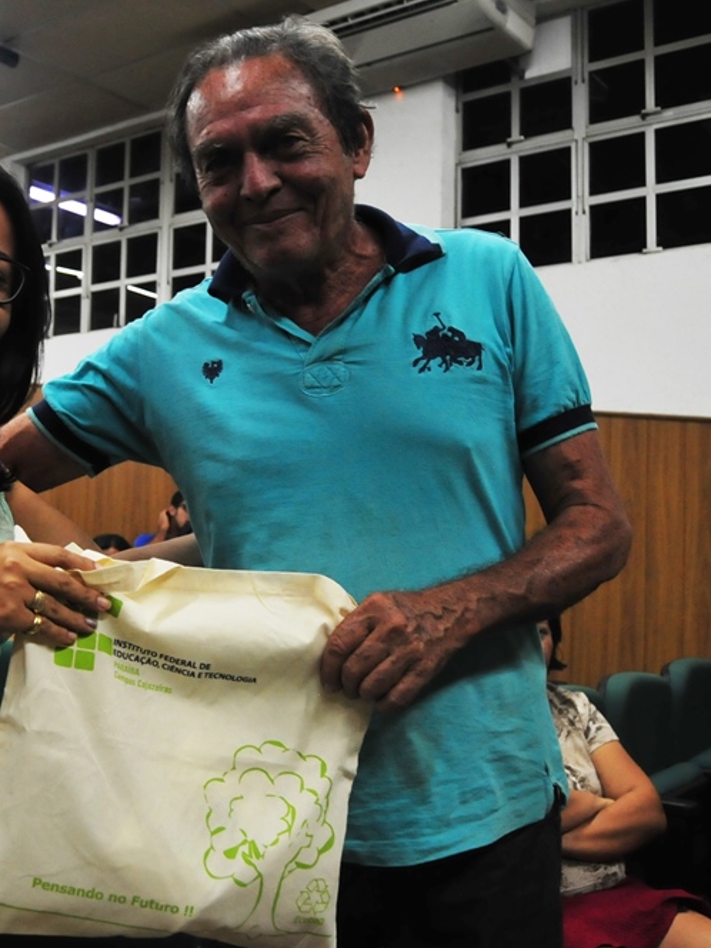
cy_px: 477
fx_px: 1095
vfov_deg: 46.8
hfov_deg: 35.1
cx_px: 174
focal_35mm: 40
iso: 1000
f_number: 4
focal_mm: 18
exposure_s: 1/60
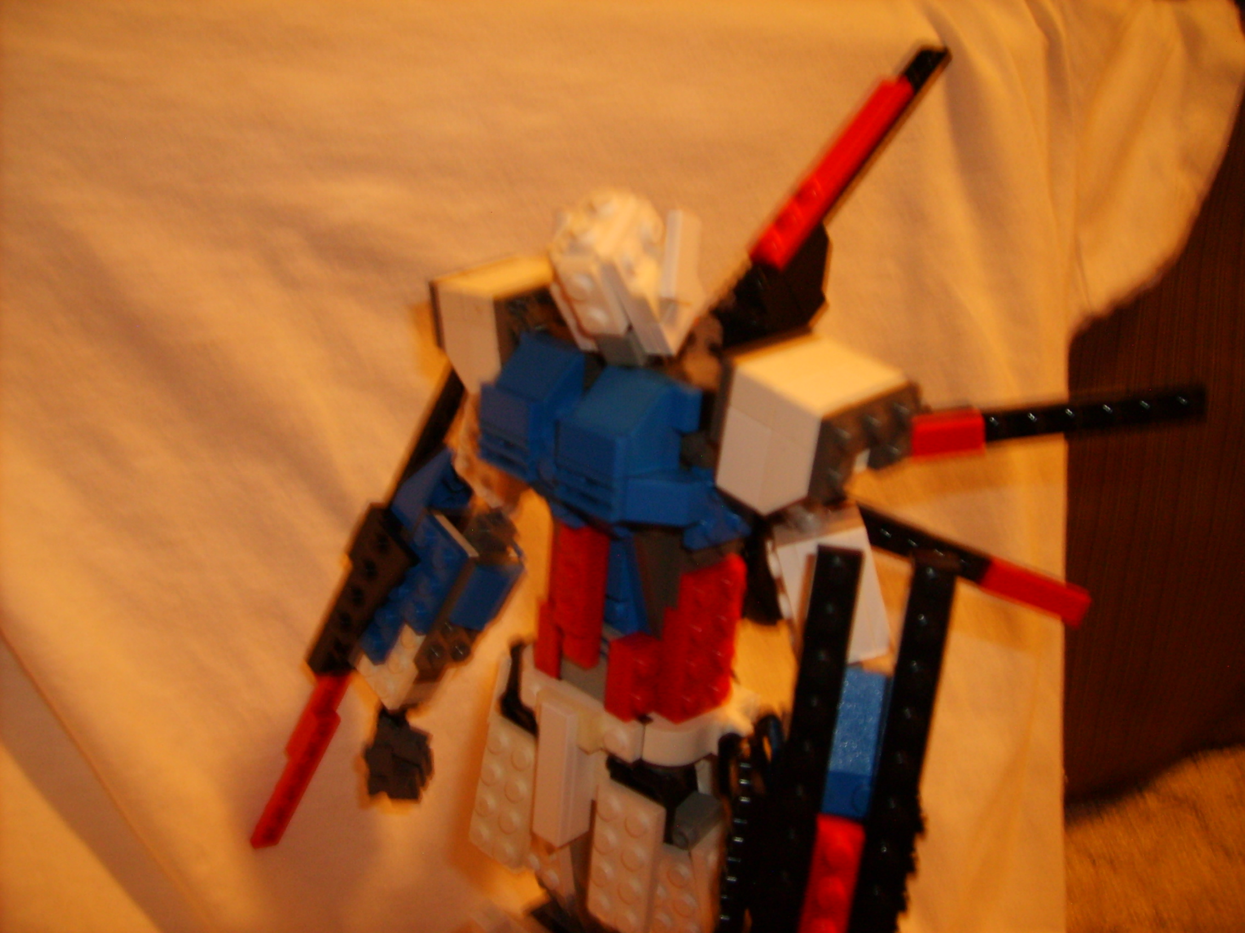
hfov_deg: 52.6
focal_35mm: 35
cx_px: 622
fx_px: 1259
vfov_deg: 40.7
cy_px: 466
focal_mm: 5.8
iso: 100
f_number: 2.8
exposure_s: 1/3
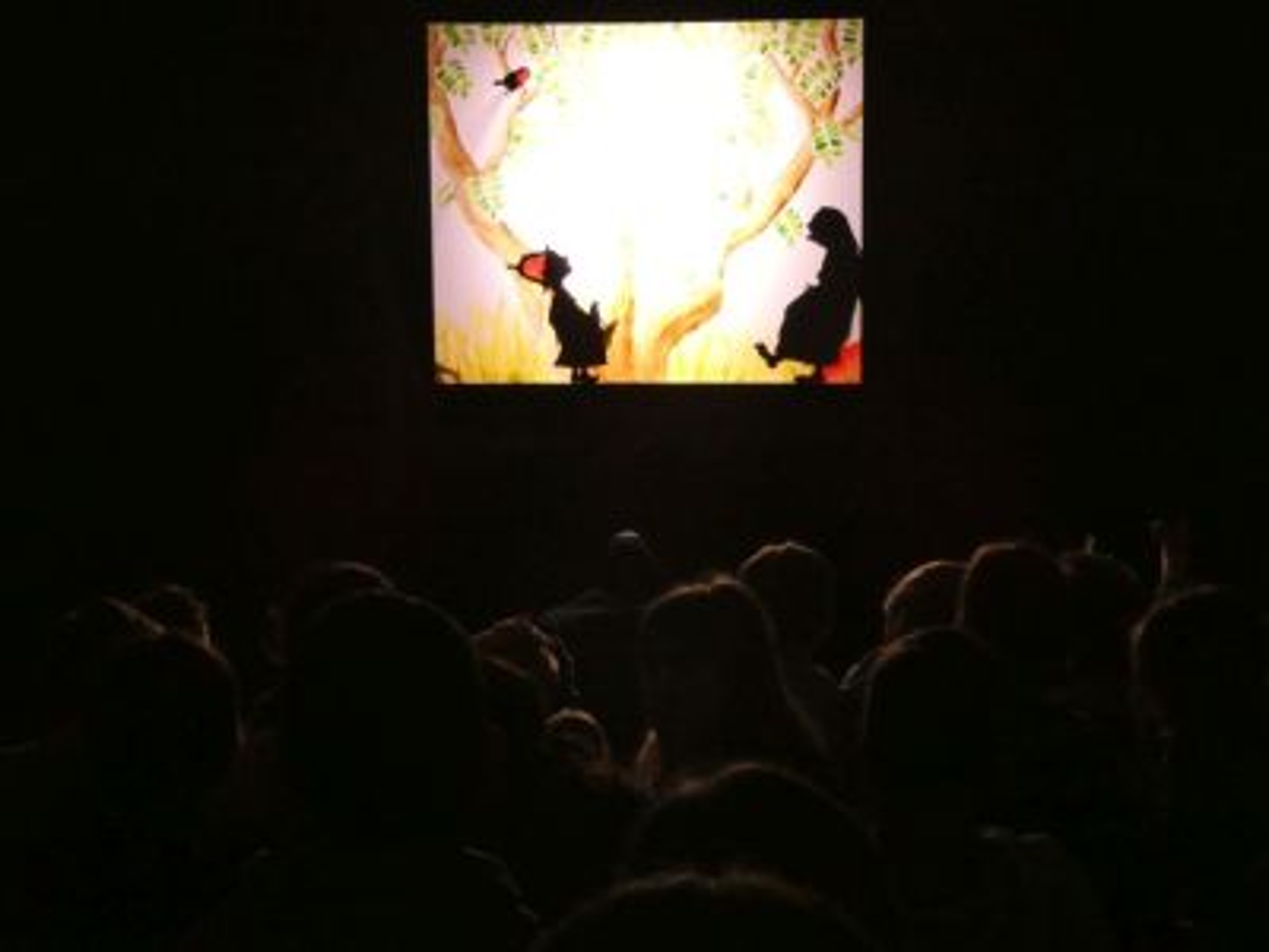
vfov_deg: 17.0
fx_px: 3189
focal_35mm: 87
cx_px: 634
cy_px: 476
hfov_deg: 22.5
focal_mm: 15.6
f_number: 4.6
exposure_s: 1/80
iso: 1250
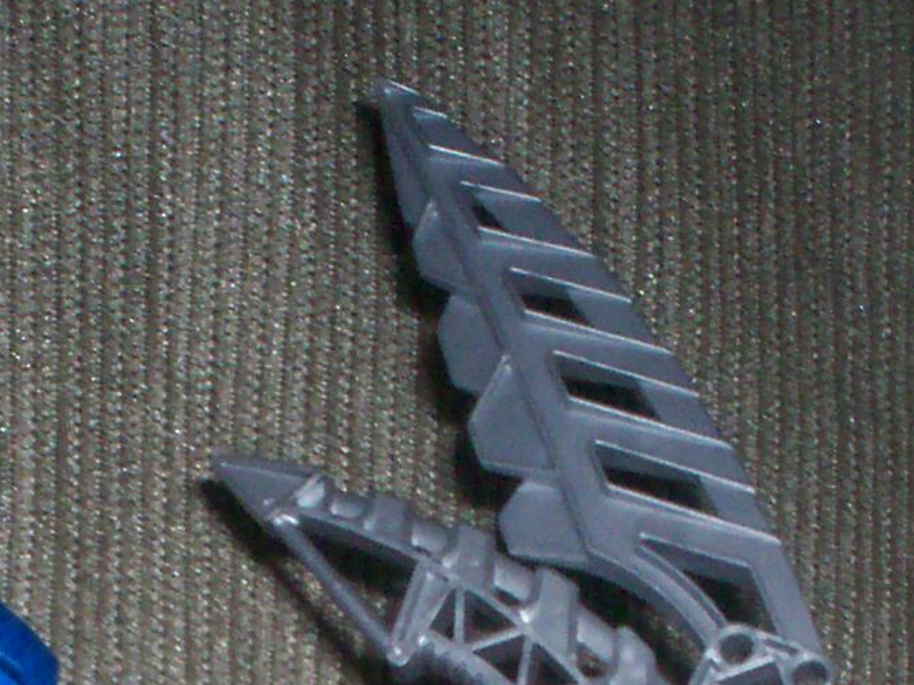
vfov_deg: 10.3
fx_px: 3669
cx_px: 206
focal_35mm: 139
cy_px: 1069
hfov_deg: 14.1
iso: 140
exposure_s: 1/60
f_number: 4.5
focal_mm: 6
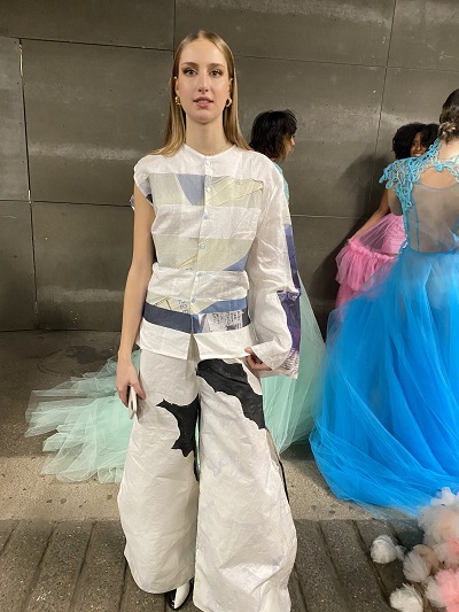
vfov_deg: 67.3
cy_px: 306
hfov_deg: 53.1
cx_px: 230
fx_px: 459
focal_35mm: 26
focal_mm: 4.25
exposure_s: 1/33
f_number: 1.8
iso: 400
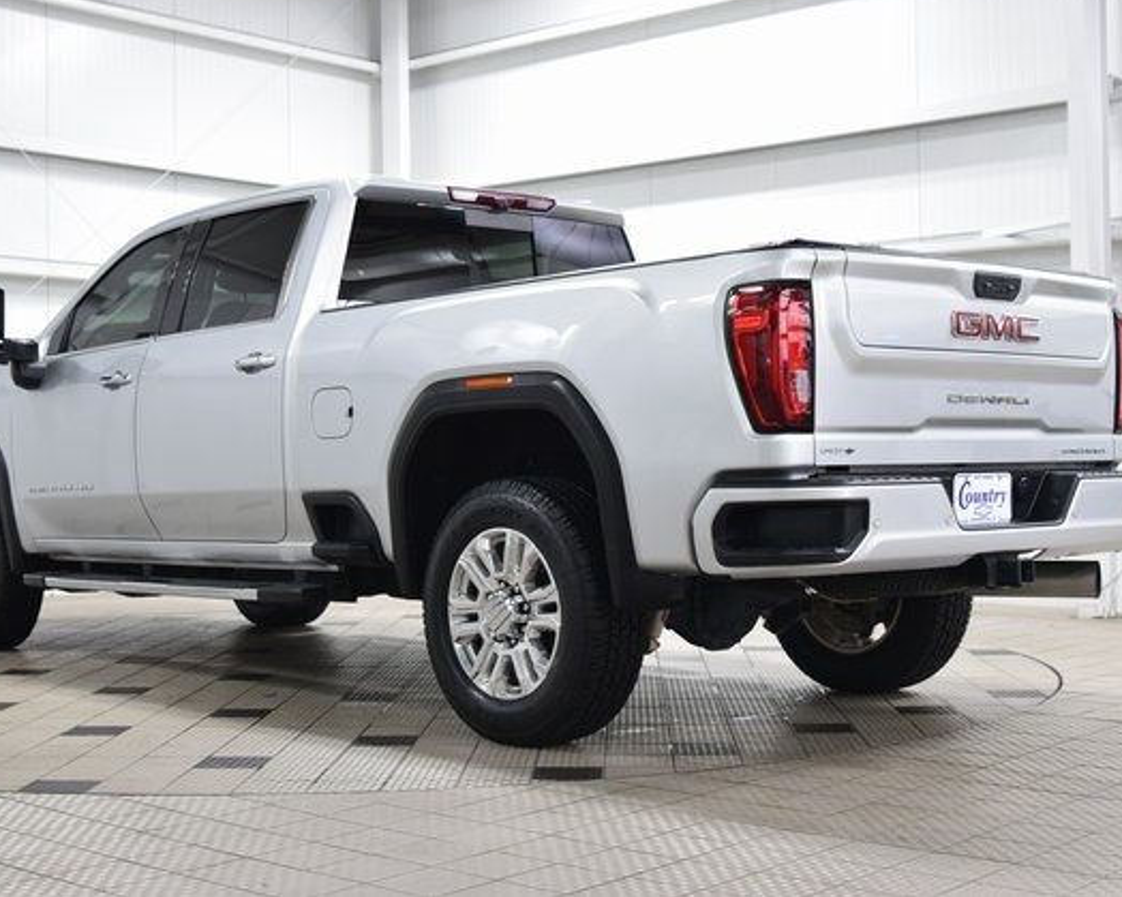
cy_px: 442
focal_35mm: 55
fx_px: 1826
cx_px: 522
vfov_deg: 27.6
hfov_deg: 34.1
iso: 1600
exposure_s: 1/60
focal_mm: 32
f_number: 4.5
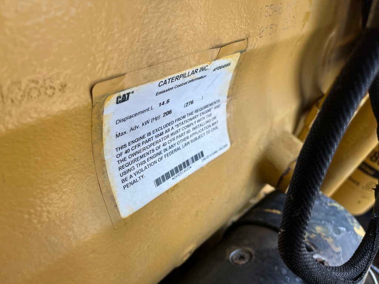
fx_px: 285
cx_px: 190
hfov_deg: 67.3
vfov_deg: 53.1
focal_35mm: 26
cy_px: 142
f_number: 1.6
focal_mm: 5.1
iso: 50
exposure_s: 1/383
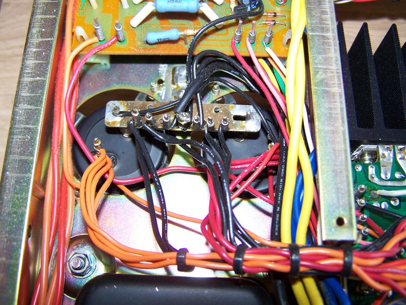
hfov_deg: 49.0
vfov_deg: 37.7
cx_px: 203
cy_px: 152
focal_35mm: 38
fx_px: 446
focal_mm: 6.3
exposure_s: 1/60
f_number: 2.8
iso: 80
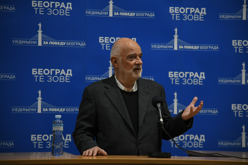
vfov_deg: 12.2
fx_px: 771
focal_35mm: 112
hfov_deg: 18.3
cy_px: 82
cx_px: 124
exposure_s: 1/100
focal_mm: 112
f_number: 4
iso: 1600
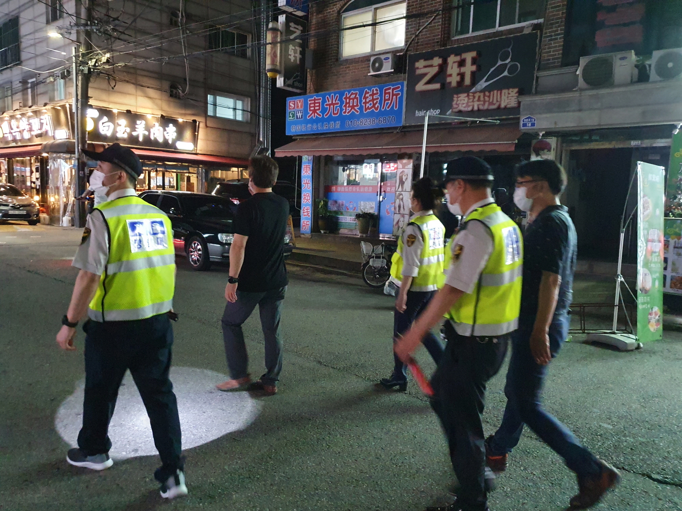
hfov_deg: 67.3
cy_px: 256
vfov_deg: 53.1
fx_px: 512
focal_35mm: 26
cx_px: 341
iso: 800
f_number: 1.5
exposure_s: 1/60
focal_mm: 4.32
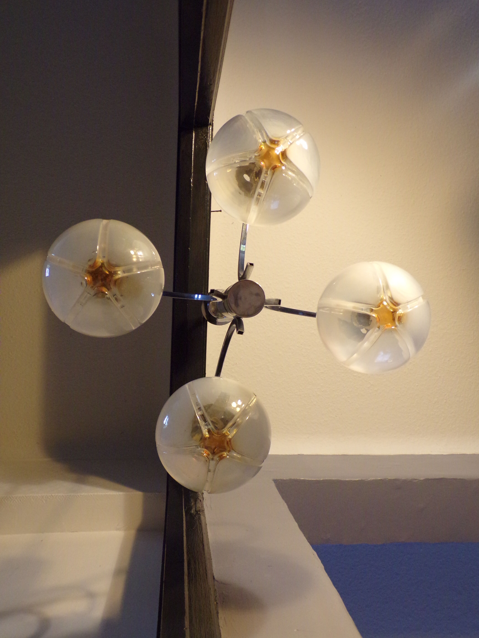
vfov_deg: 56.8
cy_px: 319
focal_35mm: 32
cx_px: 240
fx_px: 590
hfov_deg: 44.2
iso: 368
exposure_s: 1/17
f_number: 3.2
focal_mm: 5.8
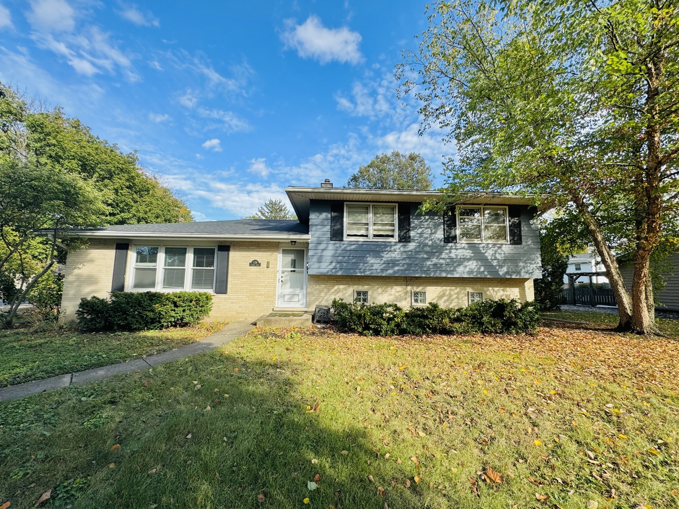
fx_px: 275
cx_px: 340
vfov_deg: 85.7
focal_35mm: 14
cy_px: 254
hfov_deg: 102.1
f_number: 2.2
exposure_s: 1/812
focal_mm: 2.22
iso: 50
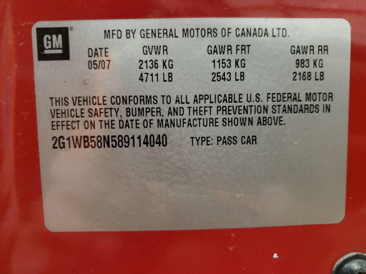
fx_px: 275
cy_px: 137
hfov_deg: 67.3
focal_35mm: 26
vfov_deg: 53.1
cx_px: 183
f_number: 1.5
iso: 317
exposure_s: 1/17
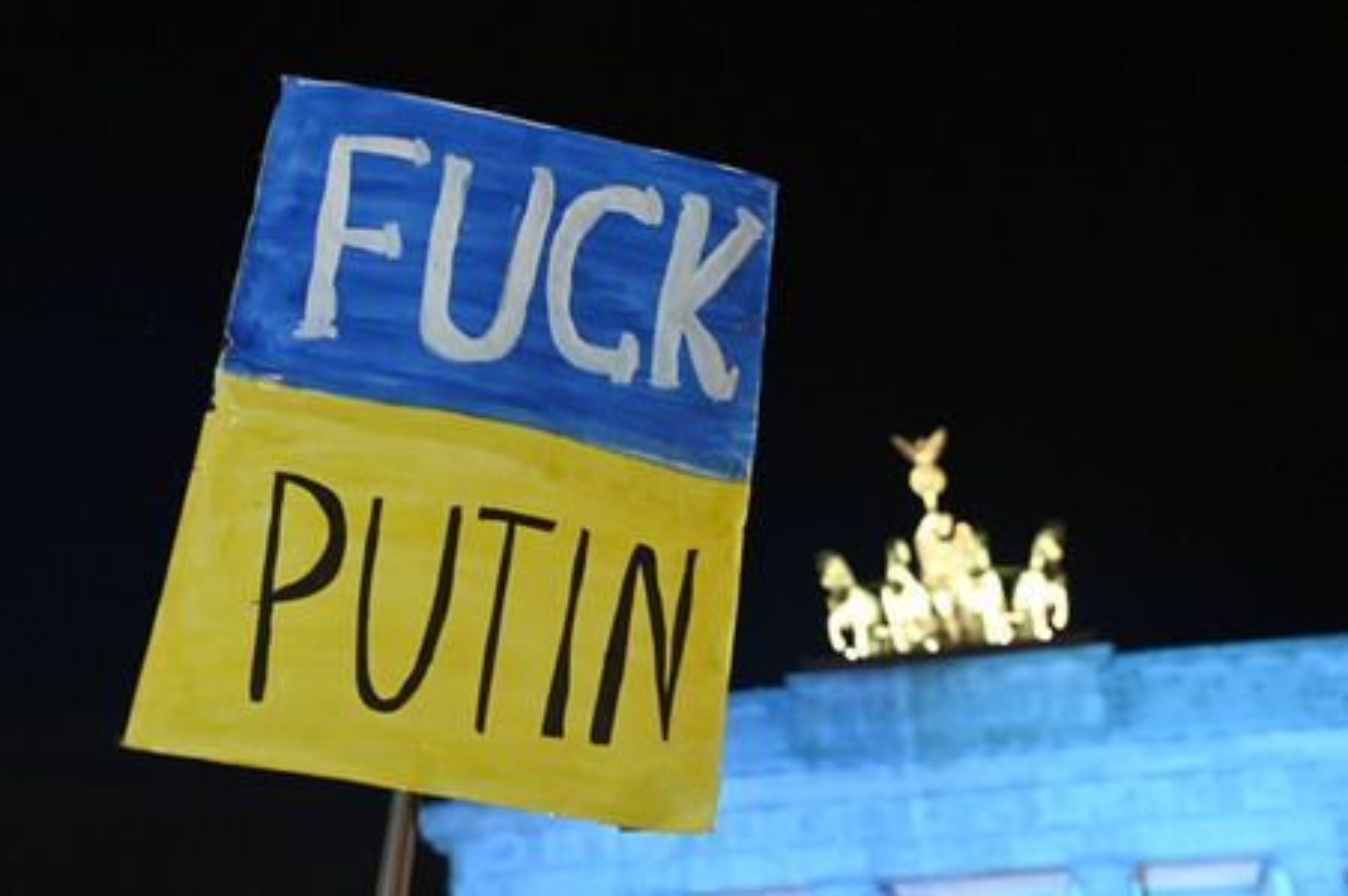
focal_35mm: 56
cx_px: 674
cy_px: 448
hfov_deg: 35.7
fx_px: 2095
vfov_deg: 24.2
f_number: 5.6
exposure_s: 1/25
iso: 8000
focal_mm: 56
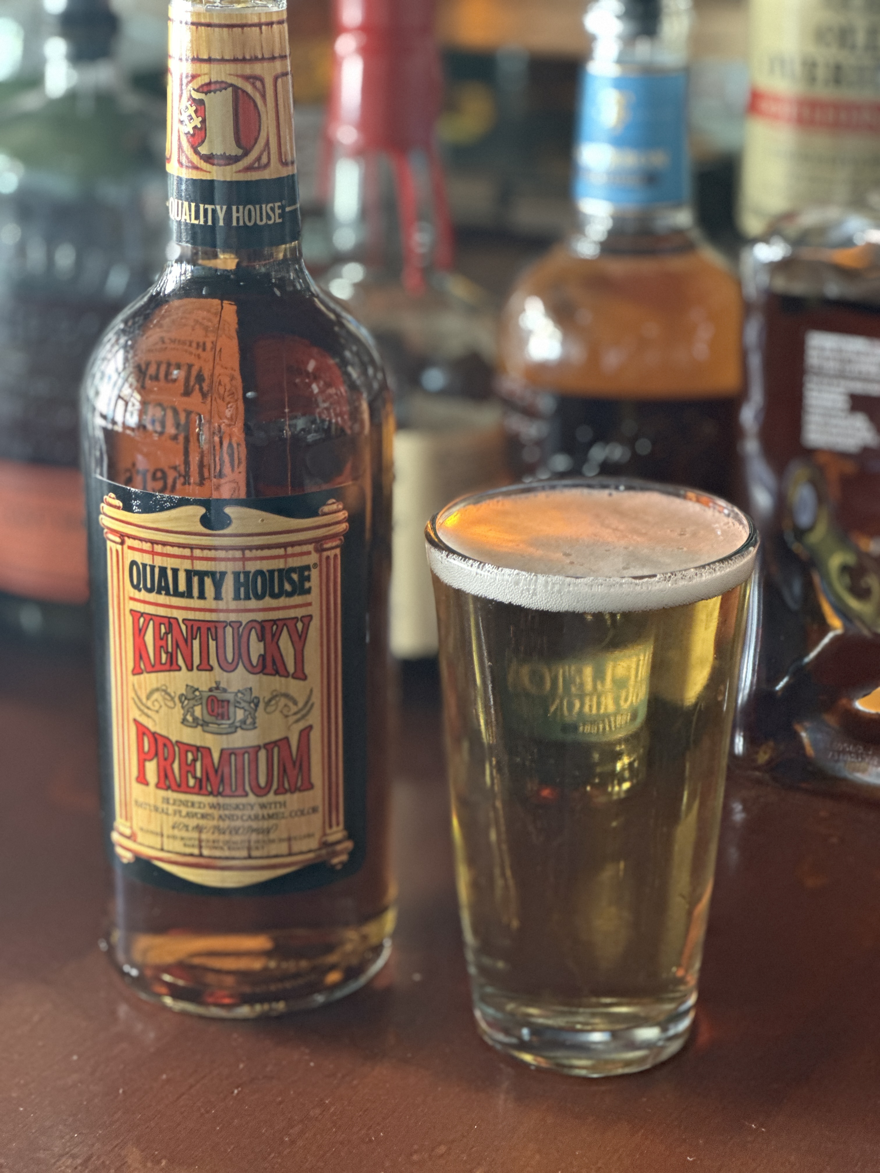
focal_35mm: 77
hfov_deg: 19.1
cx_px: 440
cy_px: 586
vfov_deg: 25.3
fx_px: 2610
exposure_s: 1/15
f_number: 2.8
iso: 500
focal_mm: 9
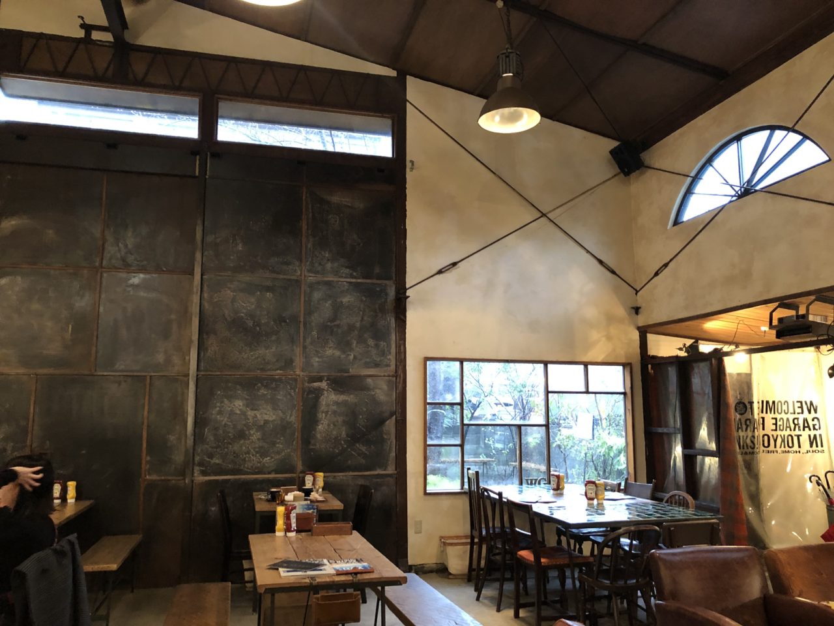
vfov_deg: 49.7
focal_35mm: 28
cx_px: 417
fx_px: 675
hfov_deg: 63.4
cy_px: 313
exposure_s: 1/5
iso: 80
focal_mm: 3.99
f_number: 1.8
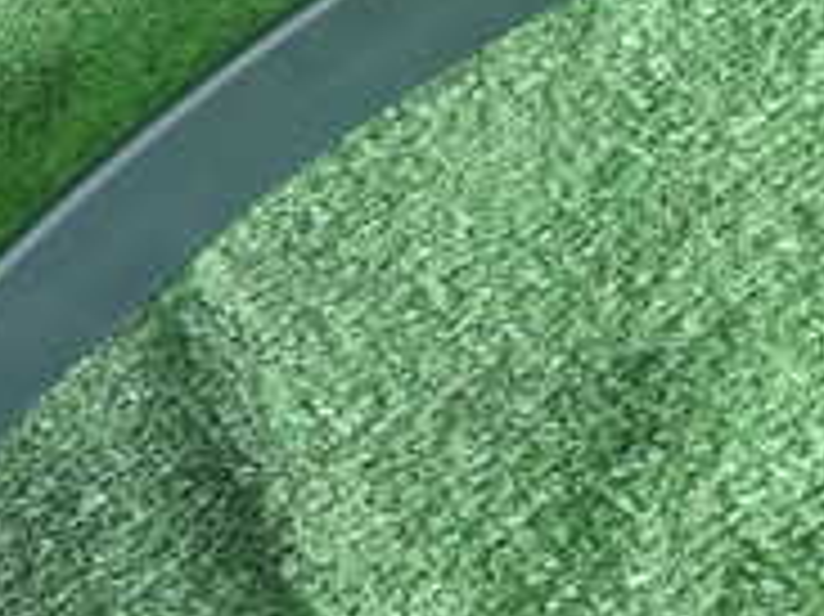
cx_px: 383
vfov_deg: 12.9
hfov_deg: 17.1
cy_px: 306
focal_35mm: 115
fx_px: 2736
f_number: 2.6
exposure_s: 1/40
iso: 200
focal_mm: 6.42
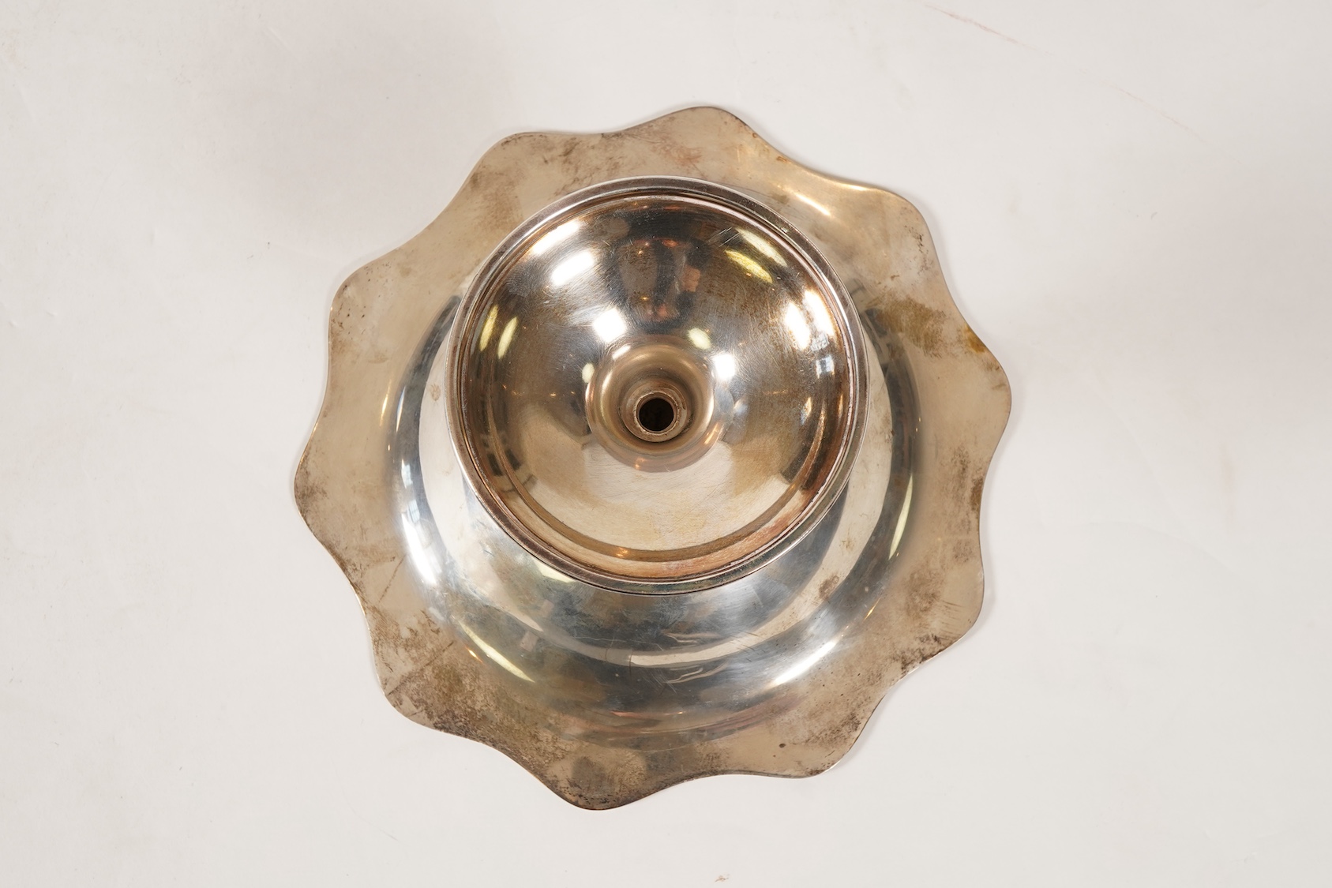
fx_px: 1665
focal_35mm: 45
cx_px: 666
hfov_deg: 43.6
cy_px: 444
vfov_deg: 29.9
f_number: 16
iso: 400
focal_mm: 30
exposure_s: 1/125
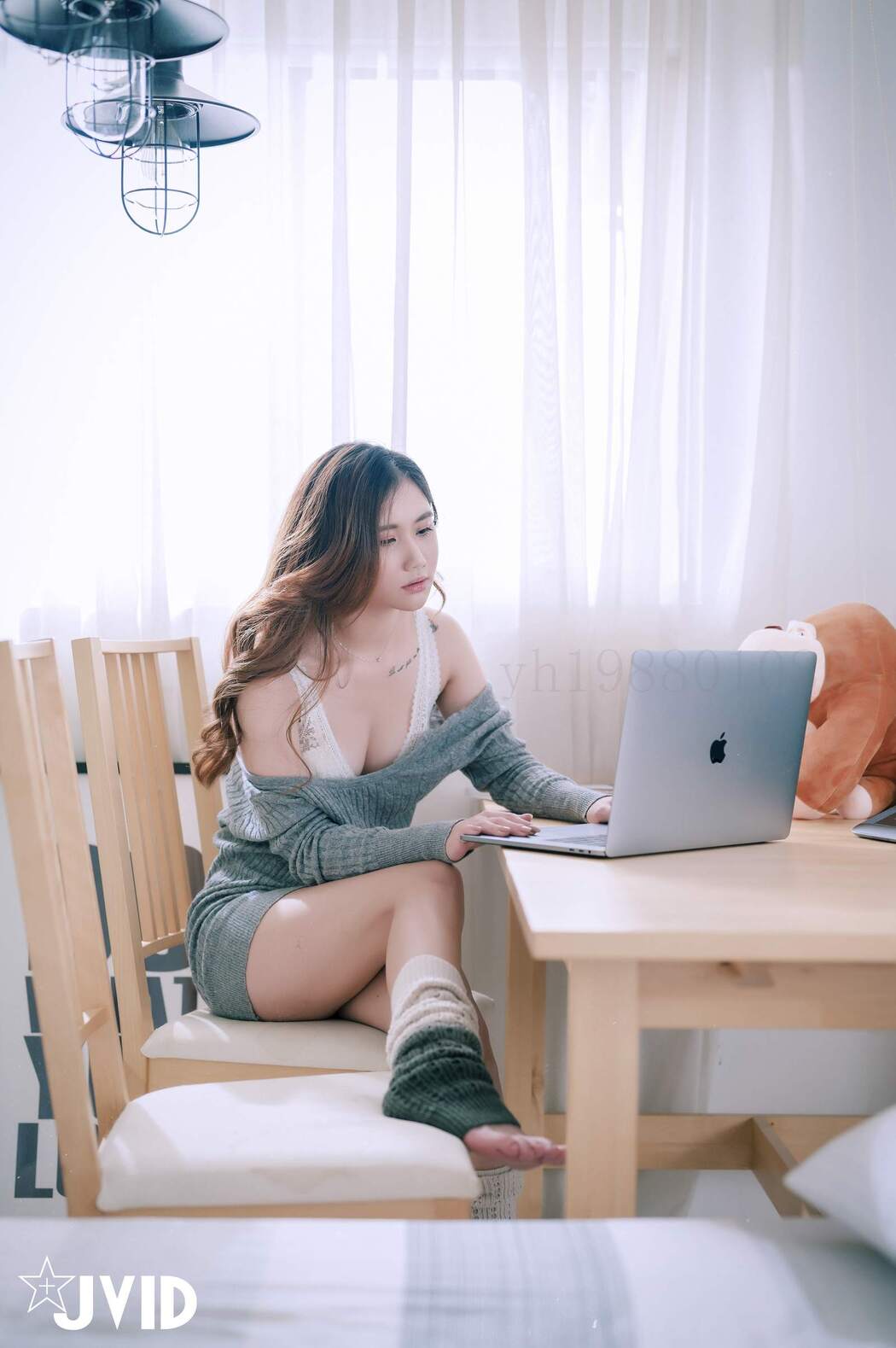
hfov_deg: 26.9
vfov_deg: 39.6
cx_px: 448
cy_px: 674
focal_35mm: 50
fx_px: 1870
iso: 320
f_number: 2.5
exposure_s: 1/100
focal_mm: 50
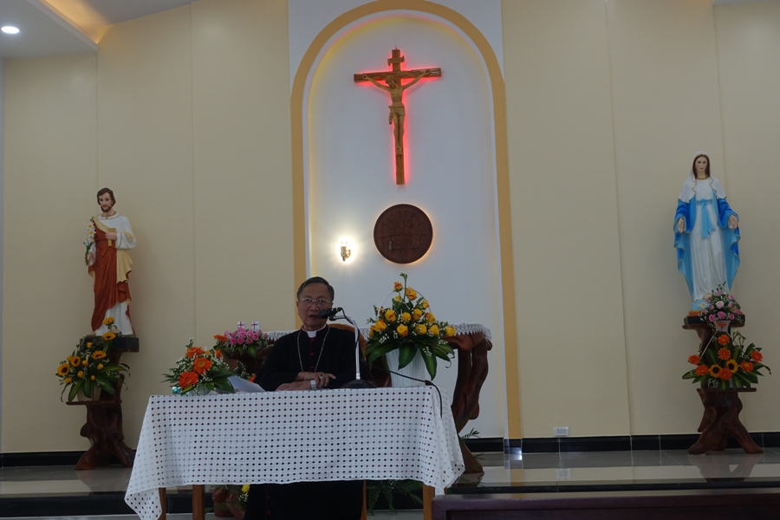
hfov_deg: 40.3
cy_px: 260
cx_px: 390
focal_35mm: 49
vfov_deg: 27.5
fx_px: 1062
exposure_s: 1/50
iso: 400
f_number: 7.1
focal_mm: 18.1
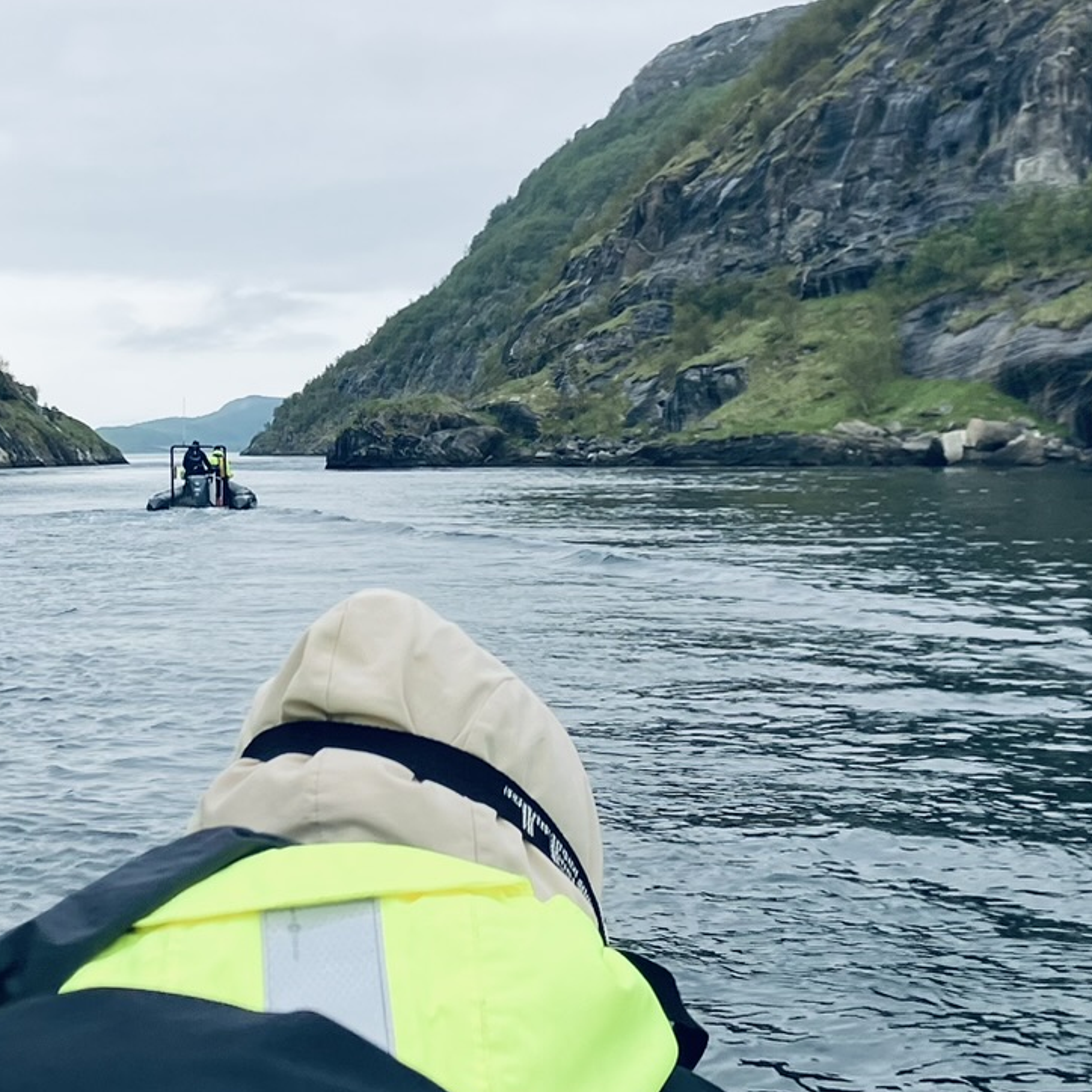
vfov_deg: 24.6
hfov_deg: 24.5
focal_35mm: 70
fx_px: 2498
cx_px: 362
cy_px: 383
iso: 25
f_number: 1.8
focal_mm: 3.99
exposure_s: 1/232
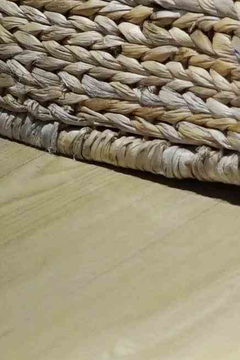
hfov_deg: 4.2
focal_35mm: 327
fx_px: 3265
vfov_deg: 5.8
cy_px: -797
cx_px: 411
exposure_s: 1/800
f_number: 2
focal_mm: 50
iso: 1000
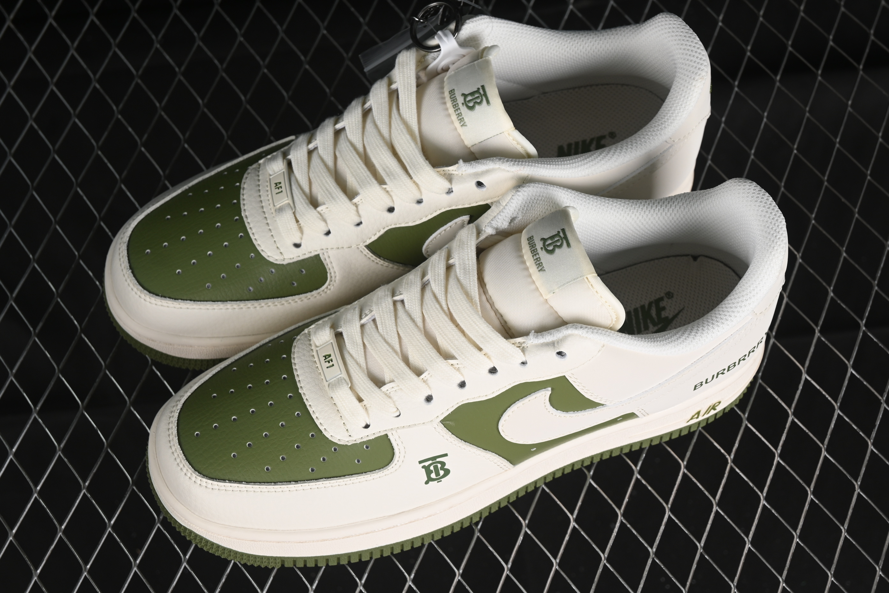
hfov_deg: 27.0
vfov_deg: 18.2
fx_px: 1852
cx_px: 444
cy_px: 296
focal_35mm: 75
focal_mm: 50
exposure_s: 1/80
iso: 160
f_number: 7.1
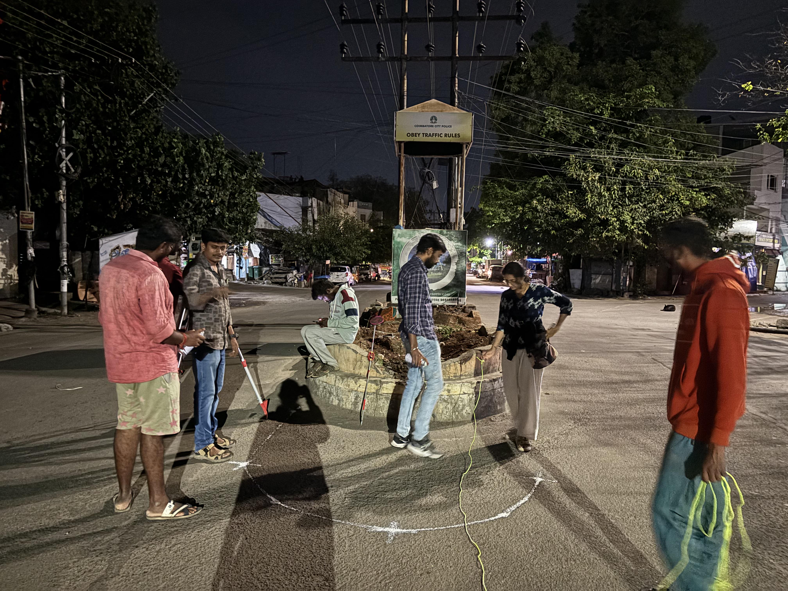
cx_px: 394
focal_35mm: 26
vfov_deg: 53.1
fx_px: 592
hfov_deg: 67.3
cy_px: 296
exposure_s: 1/14
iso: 1600
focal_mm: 5.96
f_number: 1.6
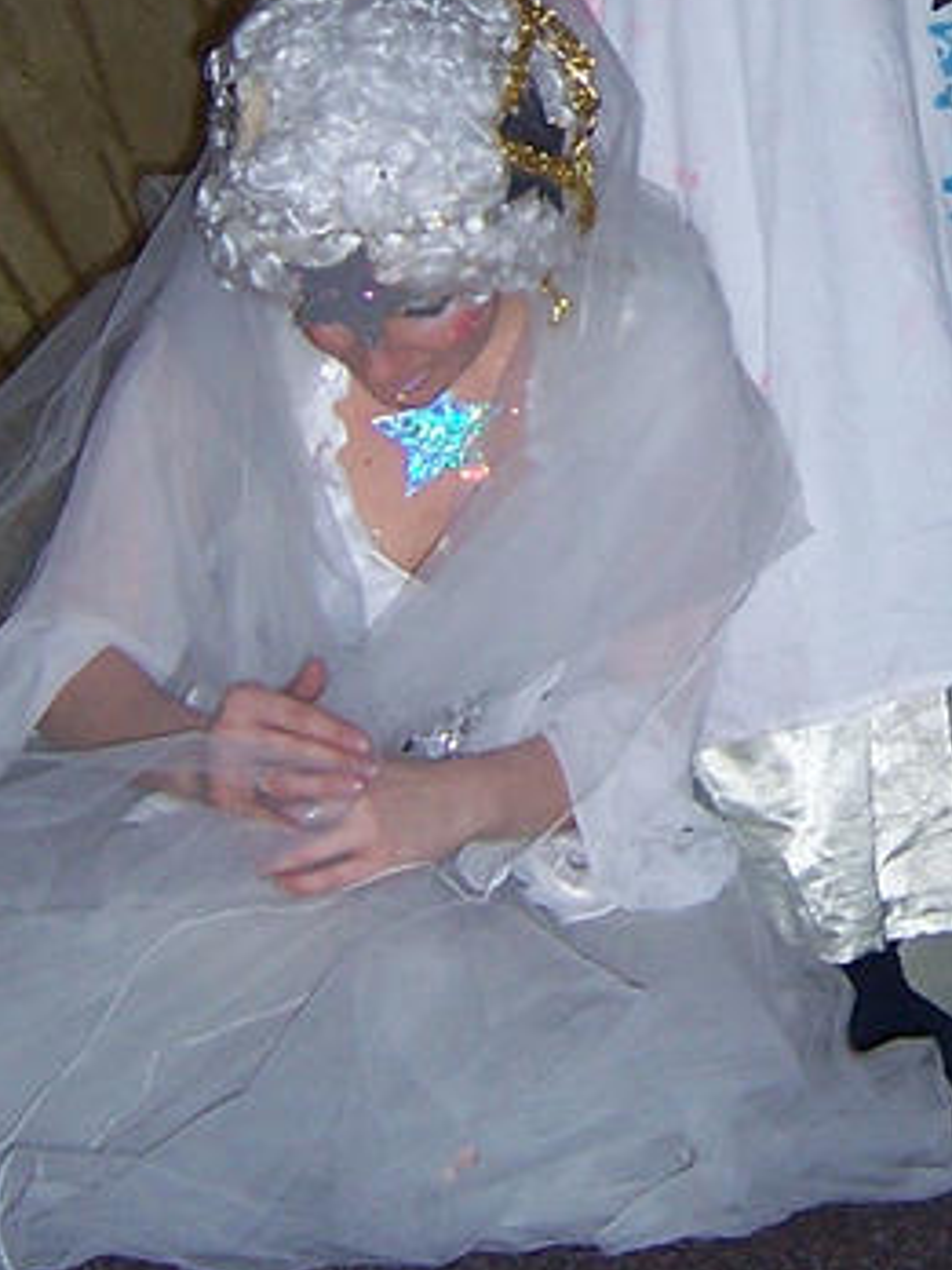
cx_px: 985
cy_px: 146
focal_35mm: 97
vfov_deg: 19.9
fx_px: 3557
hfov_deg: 14.9
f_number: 2.8
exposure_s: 1/60
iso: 140
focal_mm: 5.5
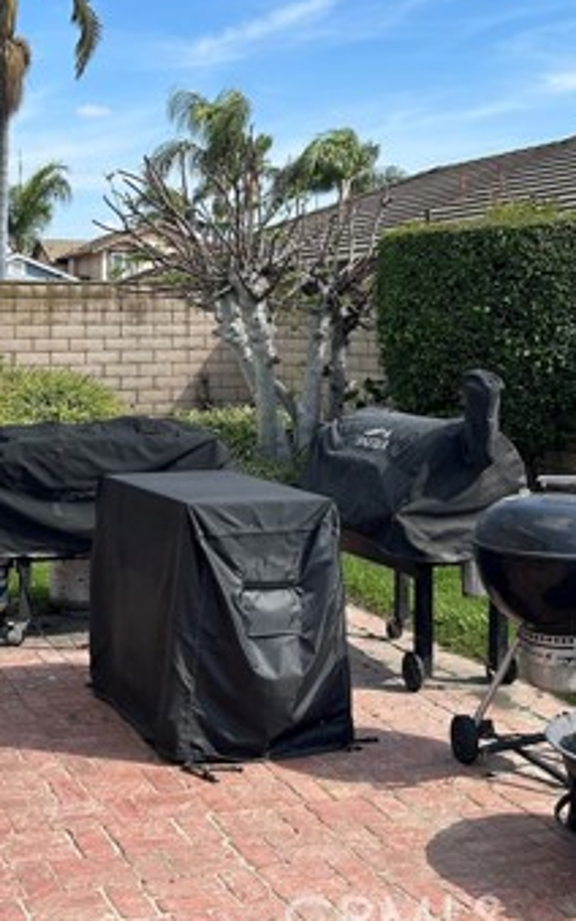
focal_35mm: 52
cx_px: 198
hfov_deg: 24.8
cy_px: 307
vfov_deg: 38.4
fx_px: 1306
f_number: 1.5
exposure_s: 1/3356
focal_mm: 5.7
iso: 50
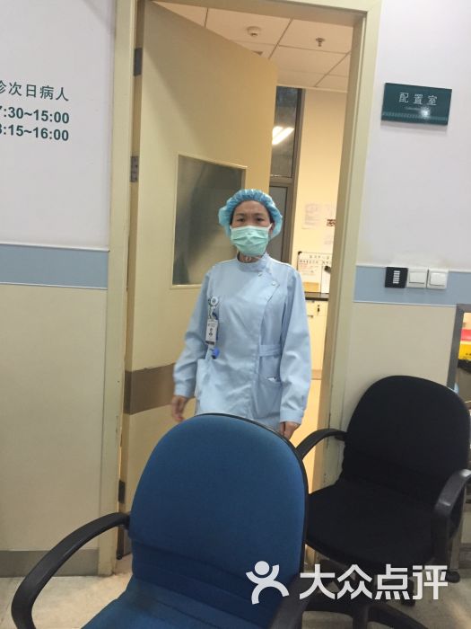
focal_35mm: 29
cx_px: 236
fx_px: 526
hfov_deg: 48.2
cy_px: 314
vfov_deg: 61.7
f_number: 2.2
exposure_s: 1/33
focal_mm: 4.15
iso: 200
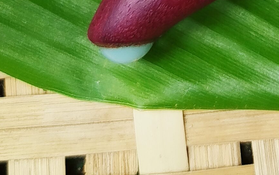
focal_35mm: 150
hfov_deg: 13.7
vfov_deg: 8.1
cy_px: -226
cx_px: 301
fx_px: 1141
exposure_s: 1/129
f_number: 1.7
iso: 50
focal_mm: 5.31
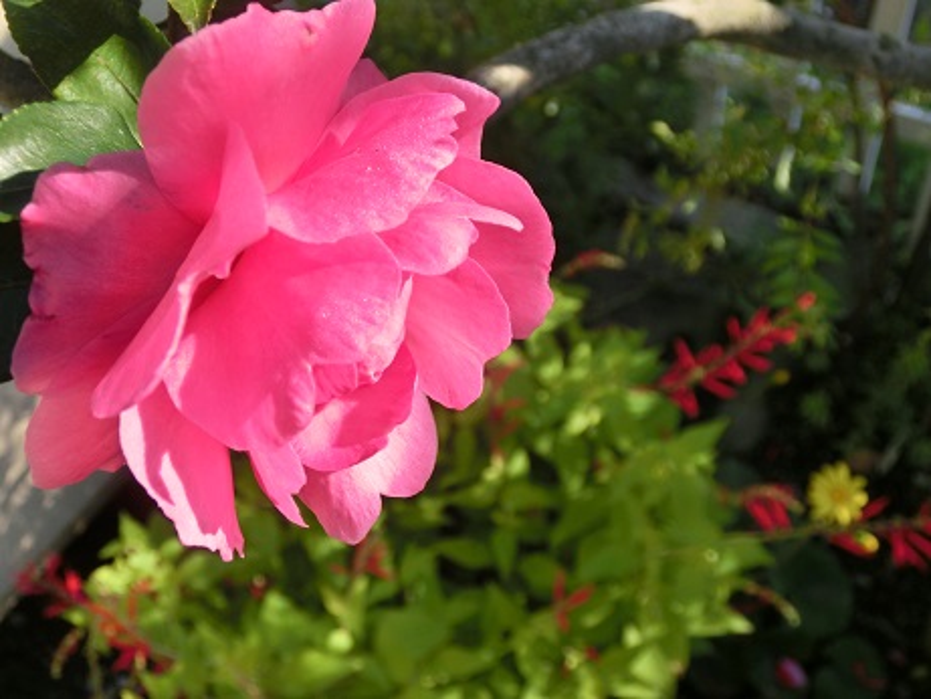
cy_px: 350
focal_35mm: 37
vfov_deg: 38.7
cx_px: 466
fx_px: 995
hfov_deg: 50.1
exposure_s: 1/320
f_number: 4.1
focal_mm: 6.5
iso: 80
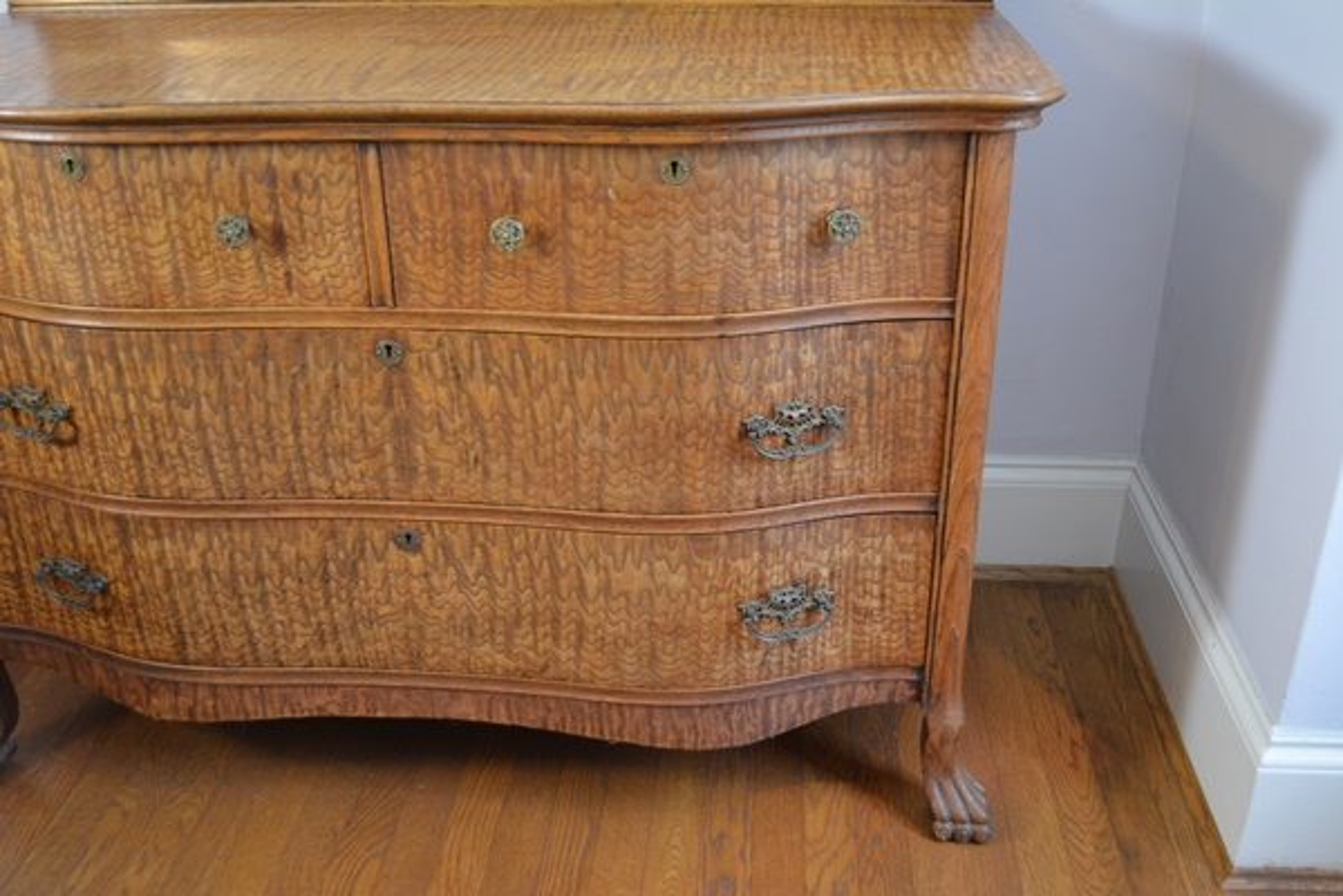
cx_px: 672
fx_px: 1343
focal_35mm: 36
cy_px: 448
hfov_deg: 53.1
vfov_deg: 36.9
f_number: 4
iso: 900
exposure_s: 1/30
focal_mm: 24
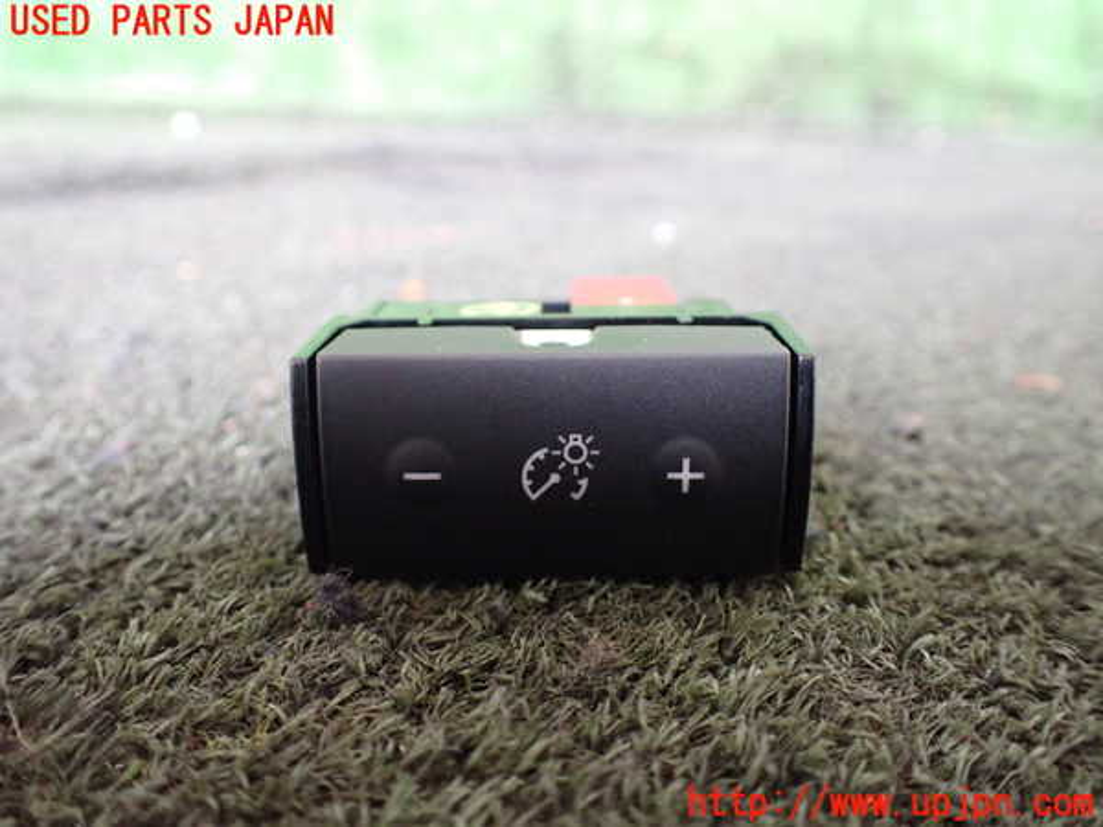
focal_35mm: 30
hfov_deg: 60.0
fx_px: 956
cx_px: 552
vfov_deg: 46.8
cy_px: 414
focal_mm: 5.4
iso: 800
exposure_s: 1/30
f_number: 2.3
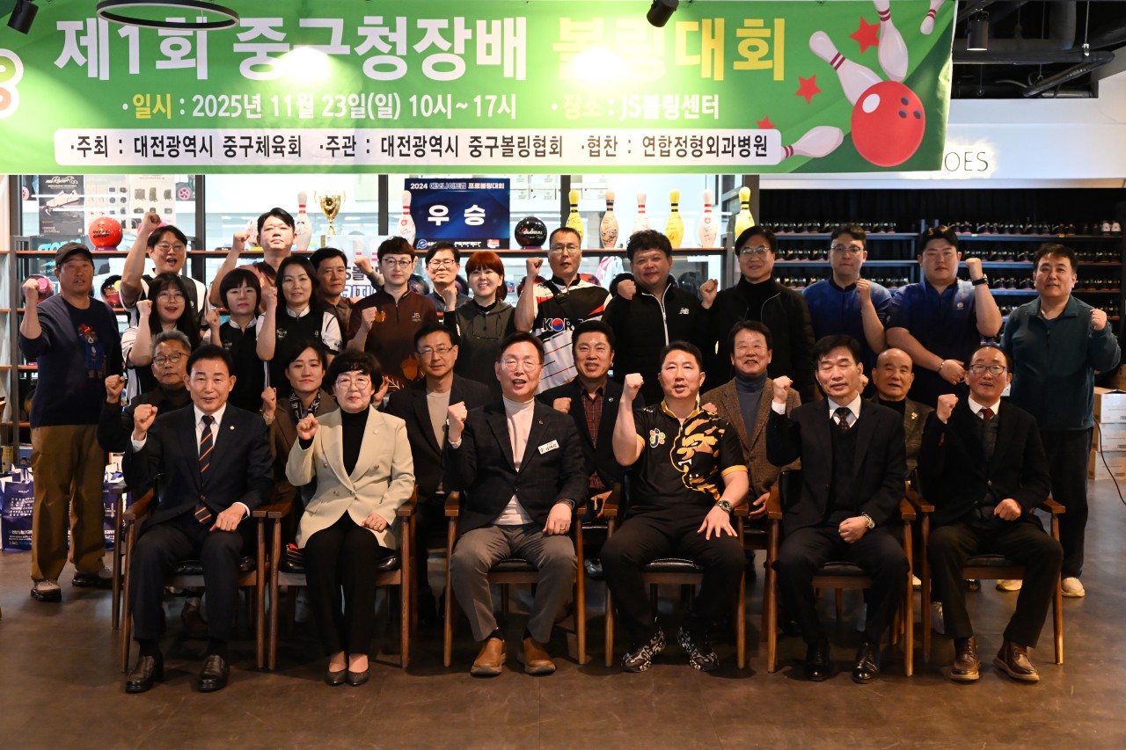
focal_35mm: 44
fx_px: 1376
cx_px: 563
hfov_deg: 44.5
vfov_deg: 30.5
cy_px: 375
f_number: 5.6
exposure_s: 1/50
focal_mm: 44
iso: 6400
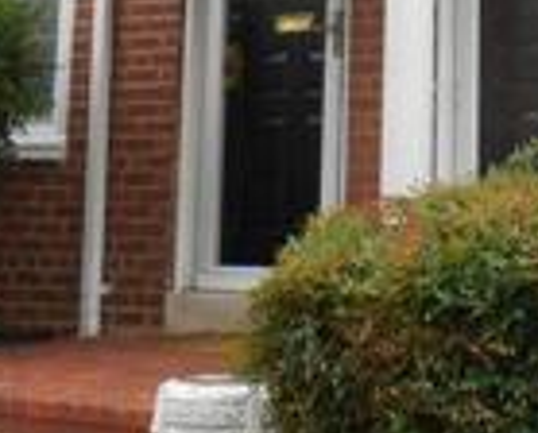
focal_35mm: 131
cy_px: -487
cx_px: 623
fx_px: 2092
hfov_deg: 14.3
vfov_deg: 10.6
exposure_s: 1/100
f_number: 3.4
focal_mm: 4.7
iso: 80
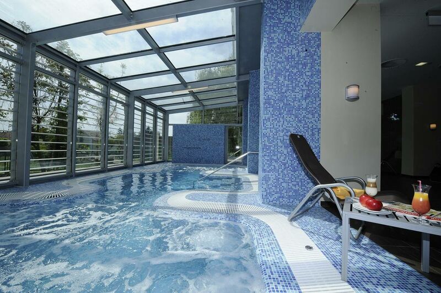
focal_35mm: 14
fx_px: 171
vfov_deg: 81.1
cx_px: 220
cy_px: 146
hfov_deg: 104.3
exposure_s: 1/160
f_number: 22
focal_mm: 14
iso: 400
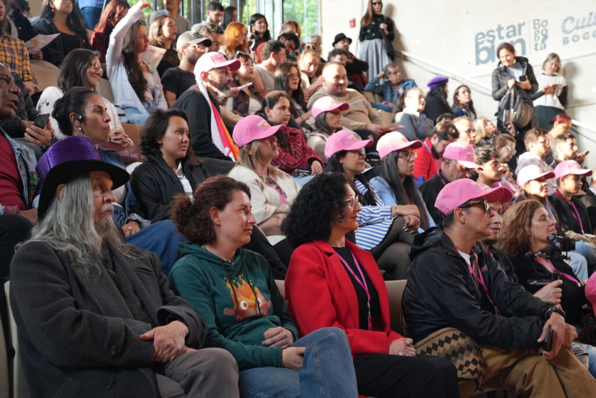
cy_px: 199
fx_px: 878
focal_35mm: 53
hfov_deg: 37.5
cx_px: 298
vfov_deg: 25.5
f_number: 6.3
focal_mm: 53
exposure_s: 1/125
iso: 2500
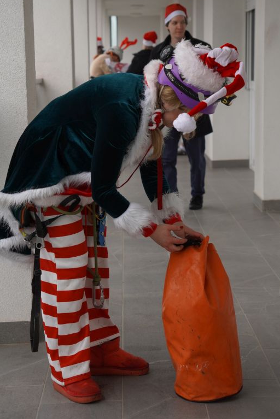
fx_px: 938
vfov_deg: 25.2
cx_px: 153
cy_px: 175
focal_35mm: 81
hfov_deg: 17.0
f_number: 3.5
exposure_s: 1/200
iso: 400
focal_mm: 41.6
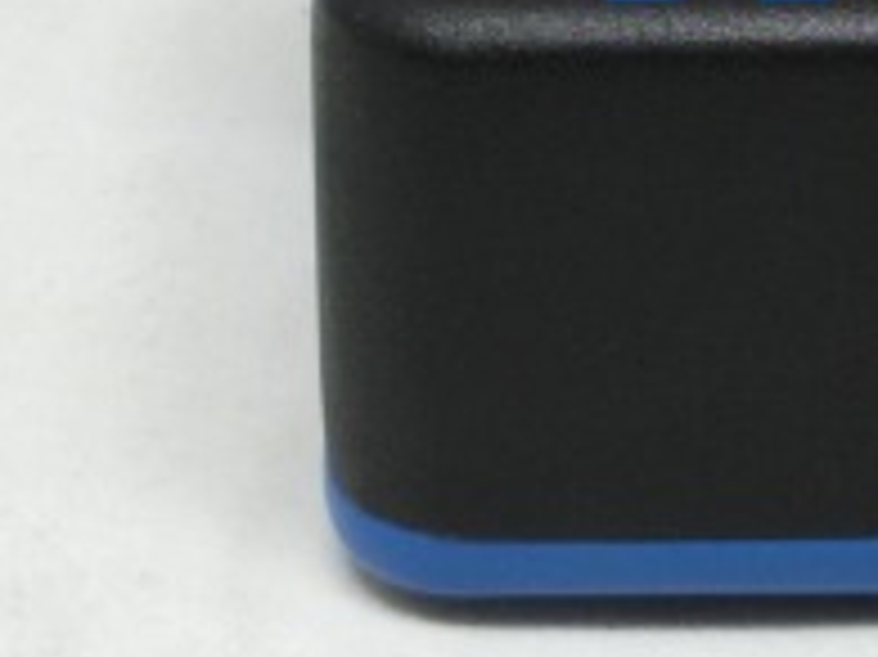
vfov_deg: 6.4
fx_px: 5830
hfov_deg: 8.6
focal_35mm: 230
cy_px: -99
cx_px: 932
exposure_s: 1/125
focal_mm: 12.4
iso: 320
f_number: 5.2
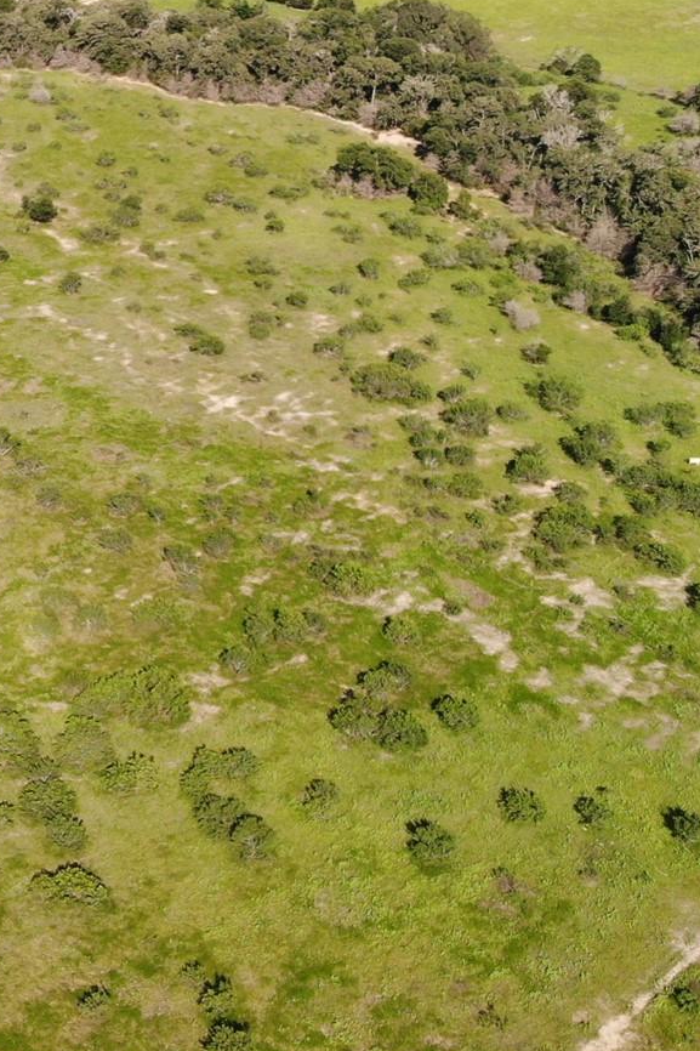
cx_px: 23
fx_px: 1721
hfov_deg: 22.2
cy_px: 420
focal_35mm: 59
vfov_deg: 33.8
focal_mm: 4.5
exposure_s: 1/156
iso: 118
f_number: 2.8
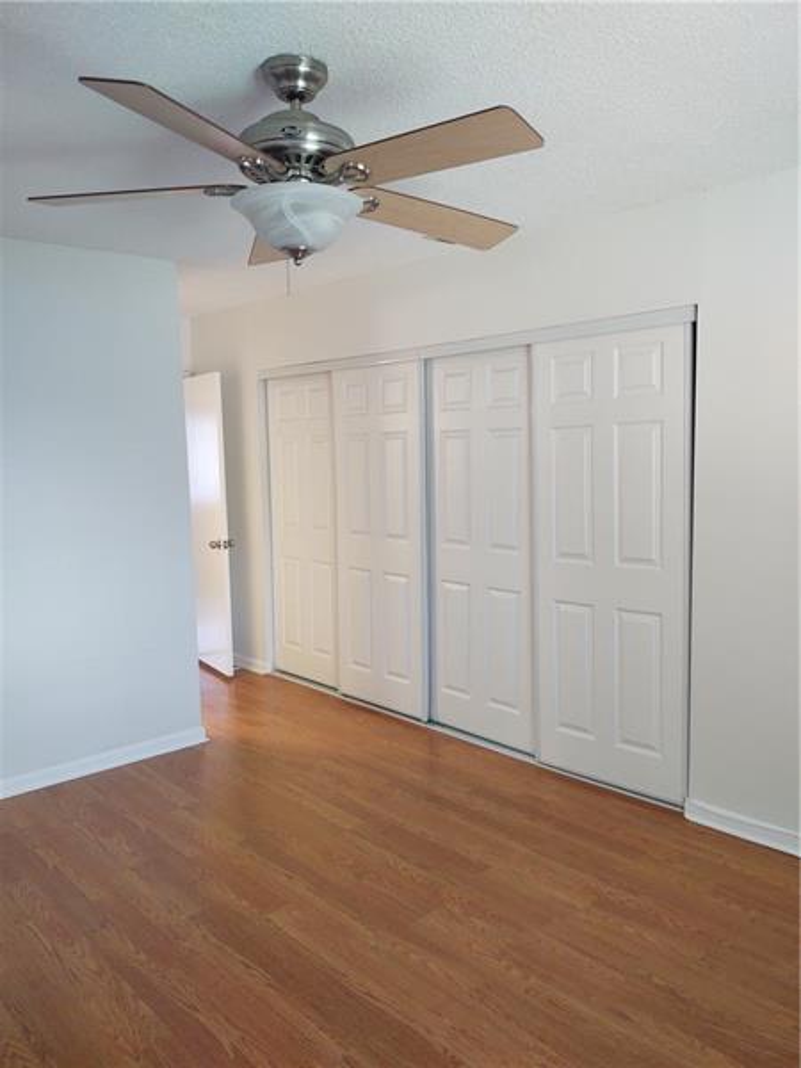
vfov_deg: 65.3
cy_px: 534
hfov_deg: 51.4
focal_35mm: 27
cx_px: 400
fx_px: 833
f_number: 1.7
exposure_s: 1/60
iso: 475
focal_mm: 4.75
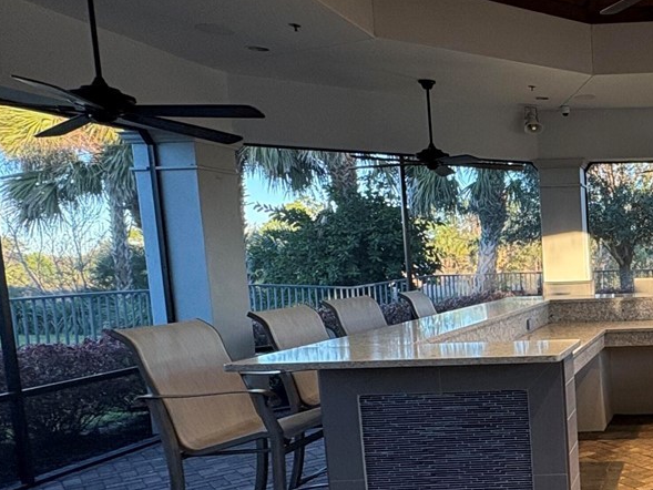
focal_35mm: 38
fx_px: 717
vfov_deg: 37.3
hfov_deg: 40.5
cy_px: 325
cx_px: 702
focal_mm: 2.22
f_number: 2.2
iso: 125
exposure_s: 1/120
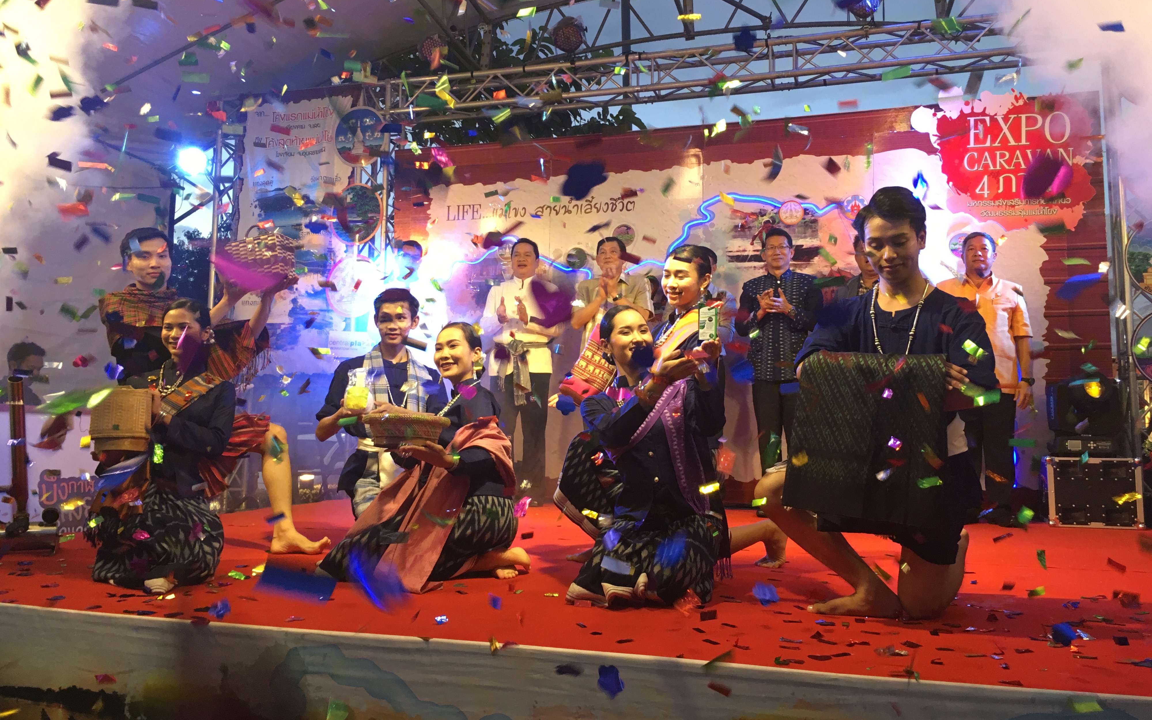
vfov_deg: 40.6
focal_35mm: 31
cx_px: 572
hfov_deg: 61.2
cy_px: 326
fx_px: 973
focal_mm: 4.15
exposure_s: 1/33
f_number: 2.2
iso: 100
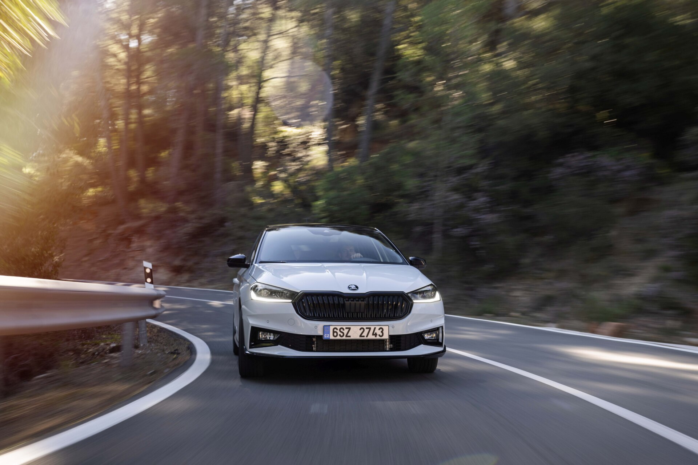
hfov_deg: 48.5
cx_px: 349
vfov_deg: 33.4
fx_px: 775
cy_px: 232
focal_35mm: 40
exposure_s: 1/25
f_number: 5
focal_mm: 40
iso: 100
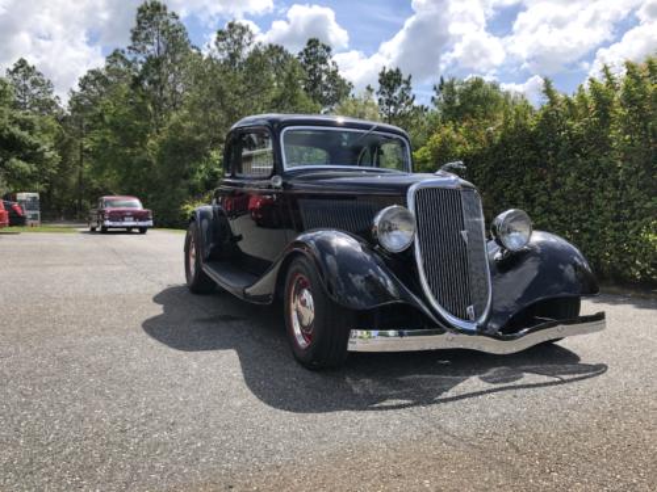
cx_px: 328
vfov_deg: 49.7
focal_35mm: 28
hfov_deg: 63.4
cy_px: 246
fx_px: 531
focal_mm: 4
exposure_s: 1/657
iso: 20
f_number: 1.8
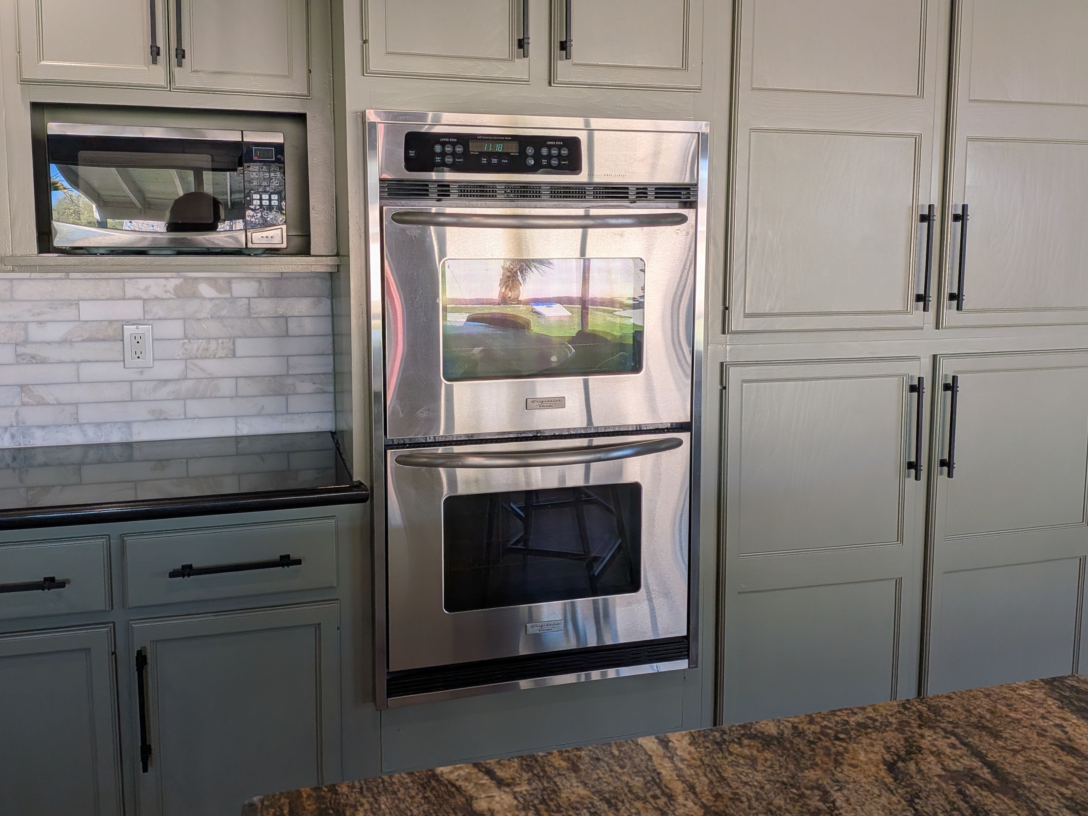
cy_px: 349
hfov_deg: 61.5
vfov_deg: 48.1
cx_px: 491
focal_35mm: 29
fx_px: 912
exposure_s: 1/167
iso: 30
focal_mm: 4.53
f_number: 1.7
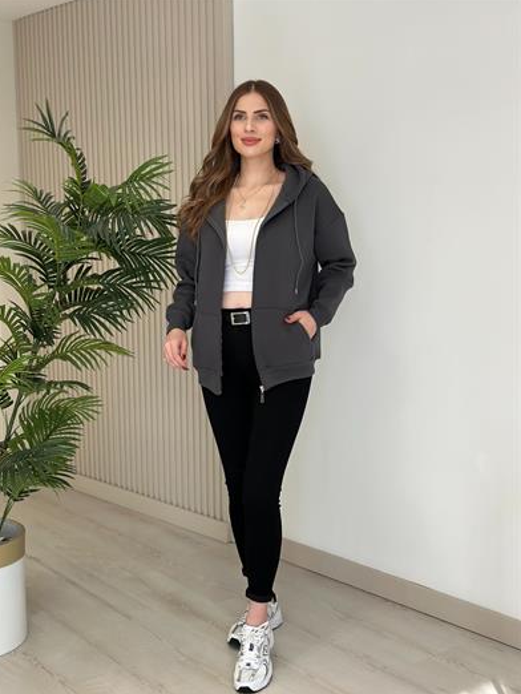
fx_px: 983
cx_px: 257
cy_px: 348
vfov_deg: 38.9
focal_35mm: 49
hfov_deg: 29.7
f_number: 1.78
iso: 80
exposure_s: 1/407
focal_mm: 6.86
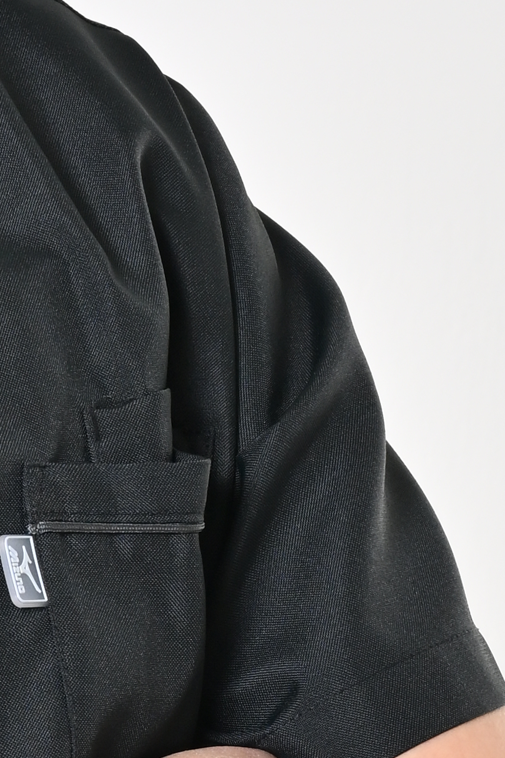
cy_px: 835
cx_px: -369
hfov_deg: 4.6
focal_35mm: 295
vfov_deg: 6.9
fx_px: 6207
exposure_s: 1/160
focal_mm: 46
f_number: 10
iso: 200
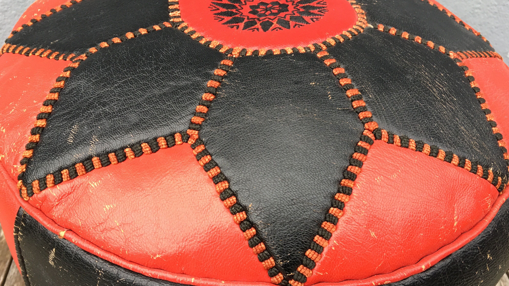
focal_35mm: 32
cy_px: 147
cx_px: 256
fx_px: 432
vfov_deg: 36.7
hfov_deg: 61.0
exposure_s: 1/30
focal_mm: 4.15
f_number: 2.2
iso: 25
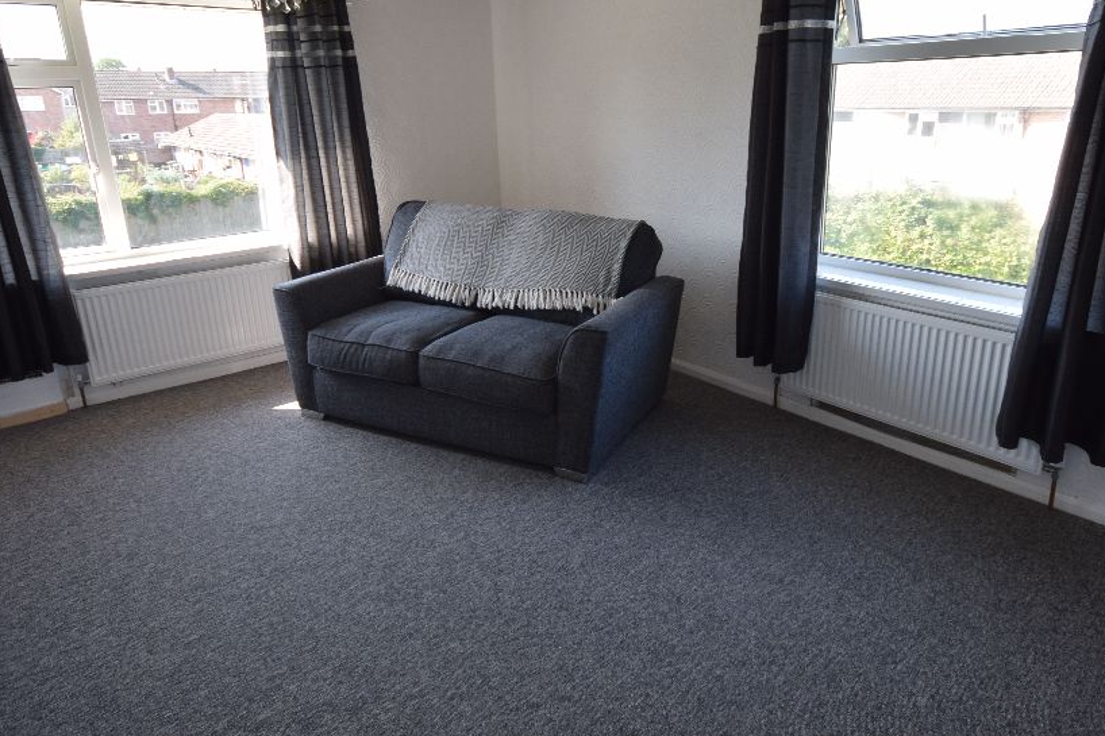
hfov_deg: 78.5
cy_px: 300
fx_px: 675
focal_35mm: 22
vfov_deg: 56.8
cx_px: 585
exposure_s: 1/160
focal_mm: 10
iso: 400
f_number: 6.3
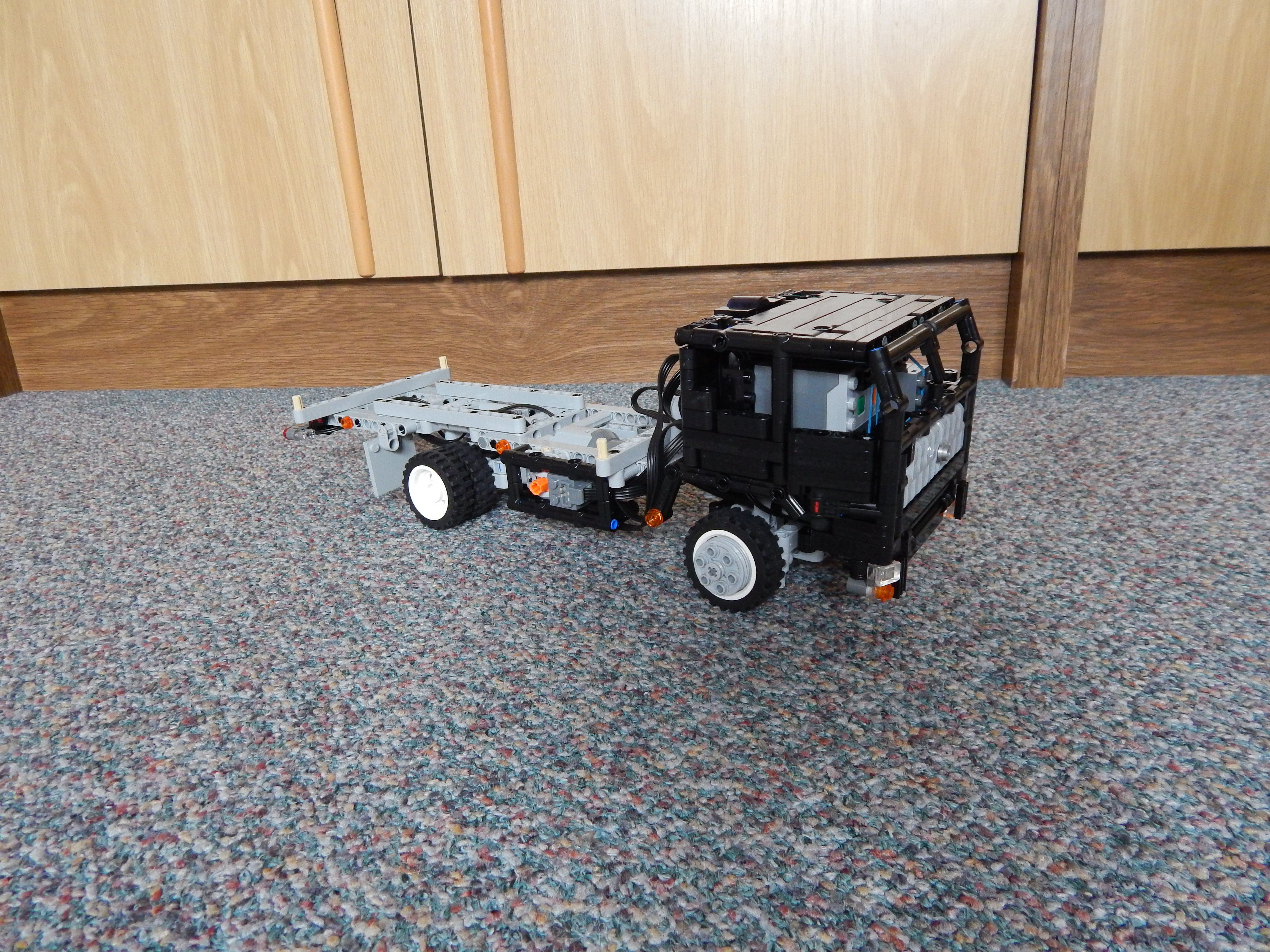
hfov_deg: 73.9
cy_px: 476
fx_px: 844
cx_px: 635
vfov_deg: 58.9
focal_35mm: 23
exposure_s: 1/8
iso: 450
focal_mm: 4
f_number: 3
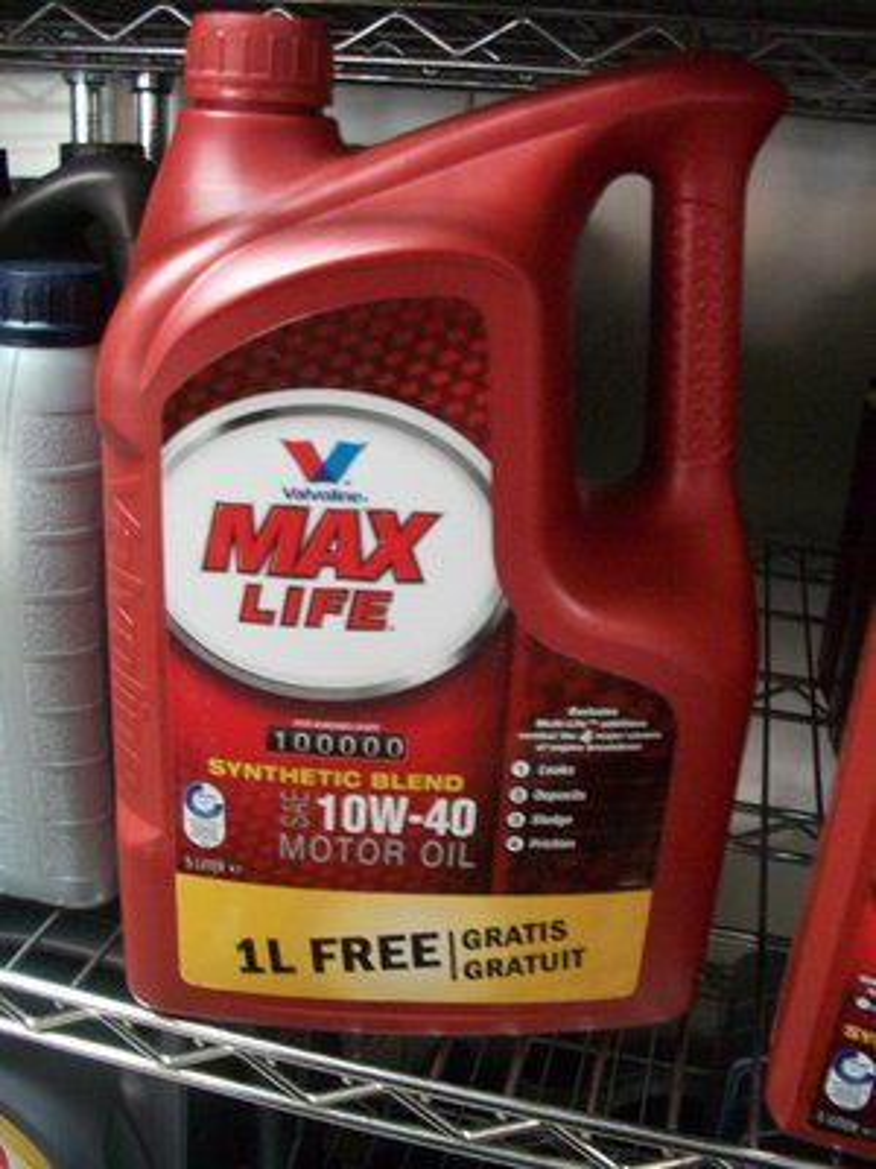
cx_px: 438
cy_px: 584
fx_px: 1181
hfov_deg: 40.7
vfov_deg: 52.6
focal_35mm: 35
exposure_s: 1/8
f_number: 3.1
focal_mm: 6.3
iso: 320
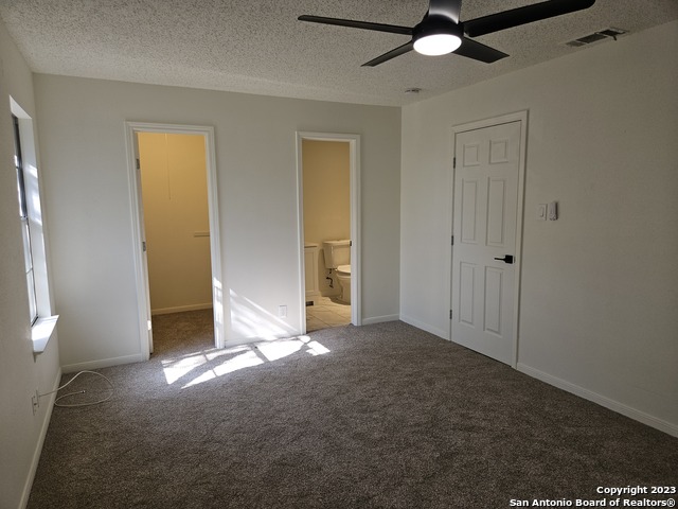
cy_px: 254
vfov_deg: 58.9
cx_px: 339
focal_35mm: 23
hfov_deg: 73.9
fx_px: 450
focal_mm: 5.4
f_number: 1.8
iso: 25
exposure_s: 1/60
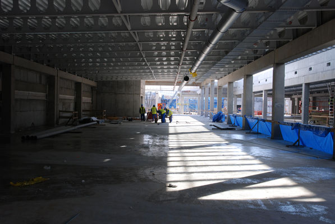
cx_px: 168
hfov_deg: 47.9
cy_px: 112
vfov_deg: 33.1
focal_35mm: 40
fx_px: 377
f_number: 5.6
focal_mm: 27
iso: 250
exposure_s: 1/125
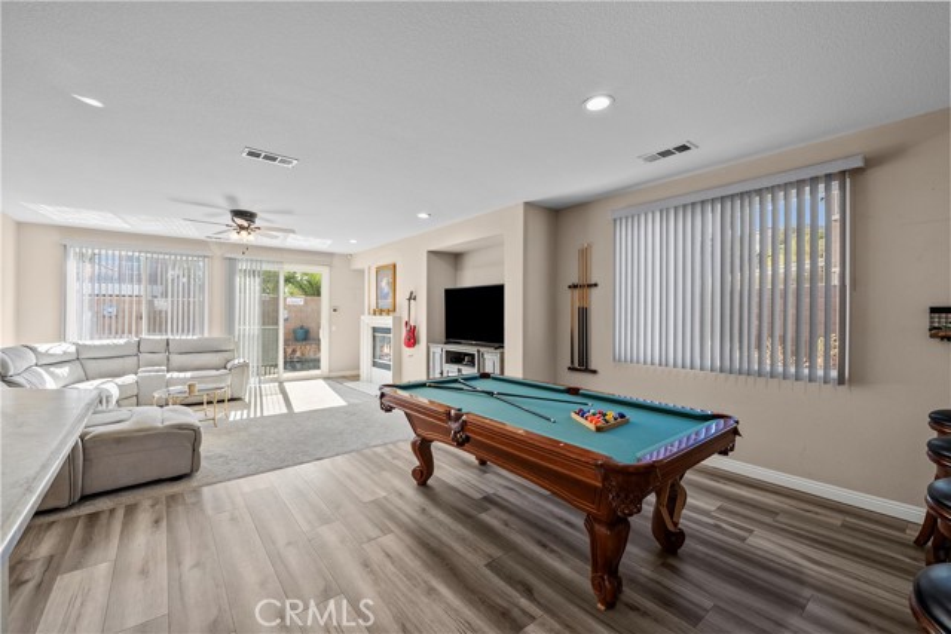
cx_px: 476
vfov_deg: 81.2
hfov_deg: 104.2
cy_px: 317
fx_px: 370
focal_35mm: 14
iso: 250
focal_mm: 14
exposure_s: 1/8
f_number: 9
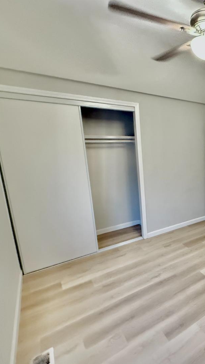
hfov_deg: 42.7
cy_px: 182
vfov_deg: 83.8
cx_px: 223
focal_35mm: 21
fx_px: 203
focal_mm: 2.22
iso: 1250
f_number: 2.2
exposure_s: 1/60
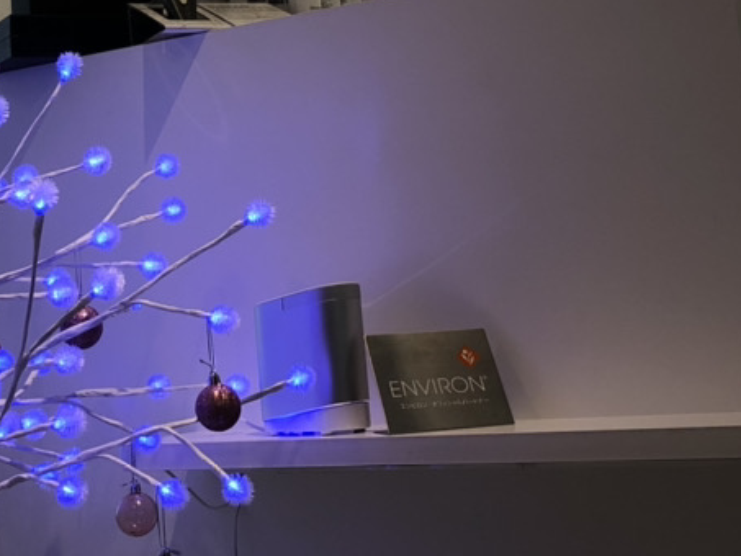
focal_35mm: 74
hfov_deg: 26.0
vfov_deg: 19.2
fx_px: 1584
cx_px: 200
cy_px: -44
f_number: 1.8
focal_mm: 4
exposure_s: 1/100
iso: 40
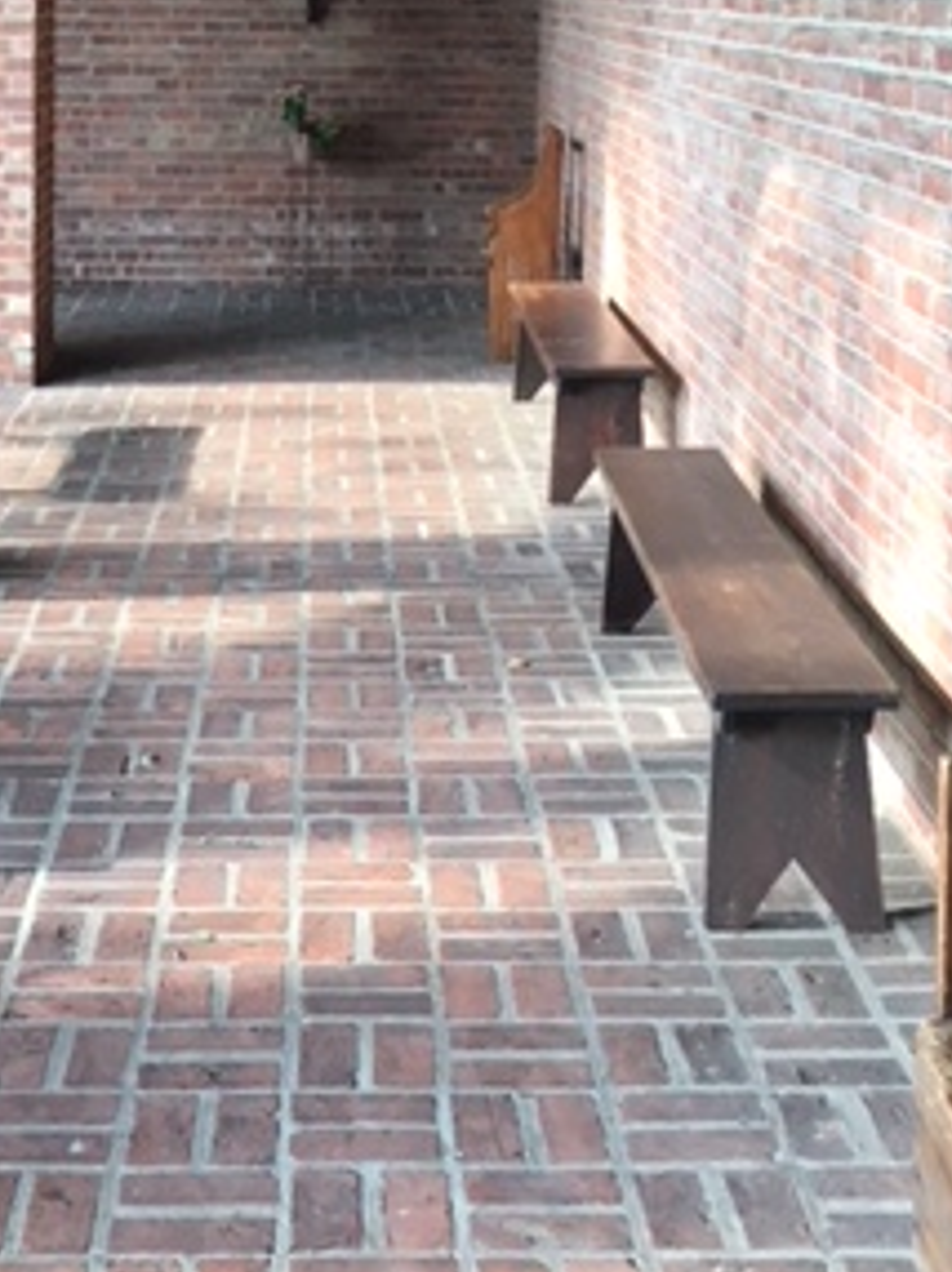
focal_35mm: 65
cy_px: 182
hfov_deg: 22.5
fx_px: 2387
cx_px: 343
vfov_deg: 28.9
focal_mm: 4.15
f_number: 2.2
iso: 25
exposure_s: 1/30
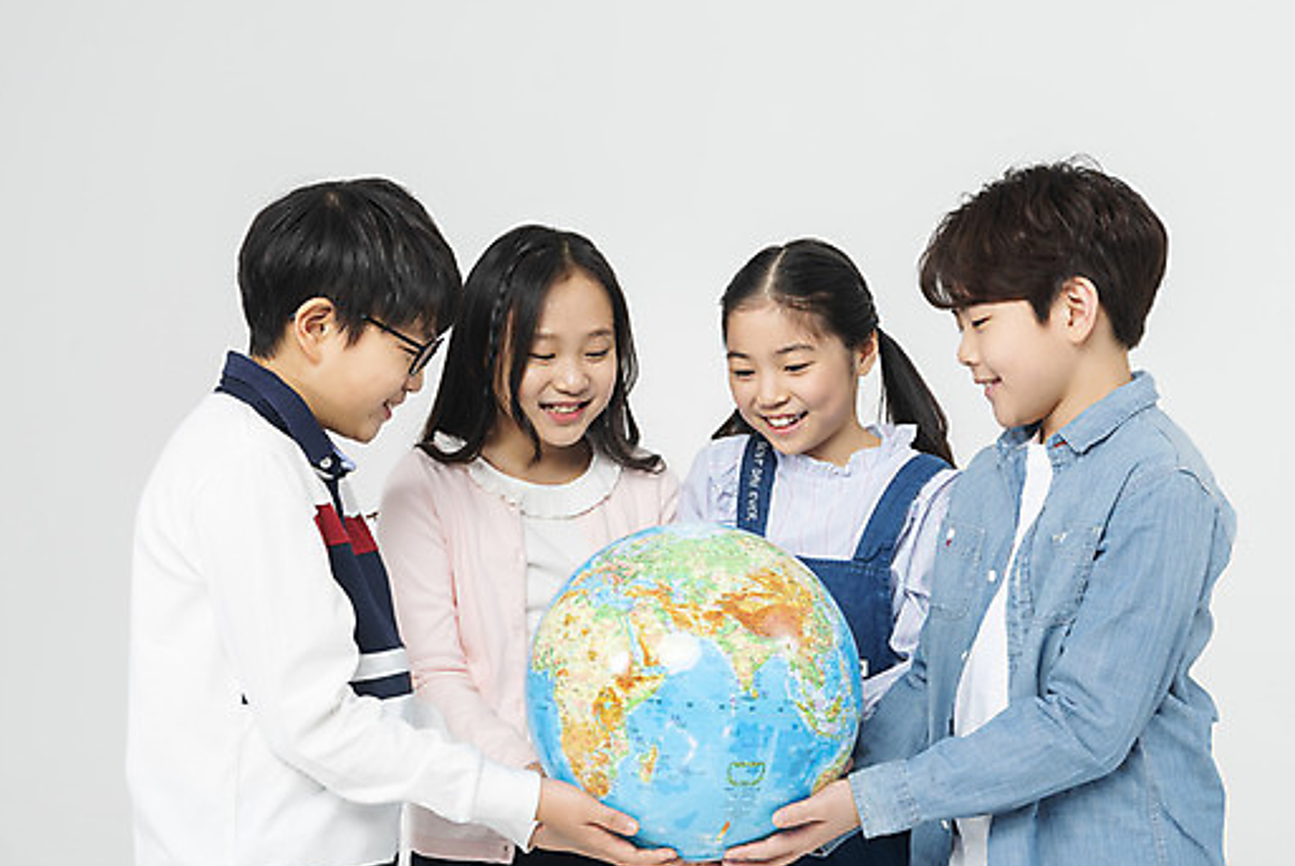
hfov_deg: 35.6
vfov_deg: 24.2
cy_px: 475
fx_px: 2016
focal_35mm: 56
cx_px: 577
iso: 100
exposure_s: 1/125
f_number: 20
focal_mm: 48
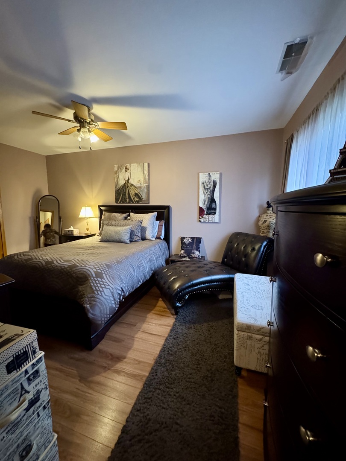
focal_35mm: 14
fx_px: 187
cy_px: 230
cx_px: 173
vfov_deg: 102.1
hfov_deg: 85.7
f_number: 2.2
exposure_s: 1/60
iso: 1250
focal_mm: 2.22
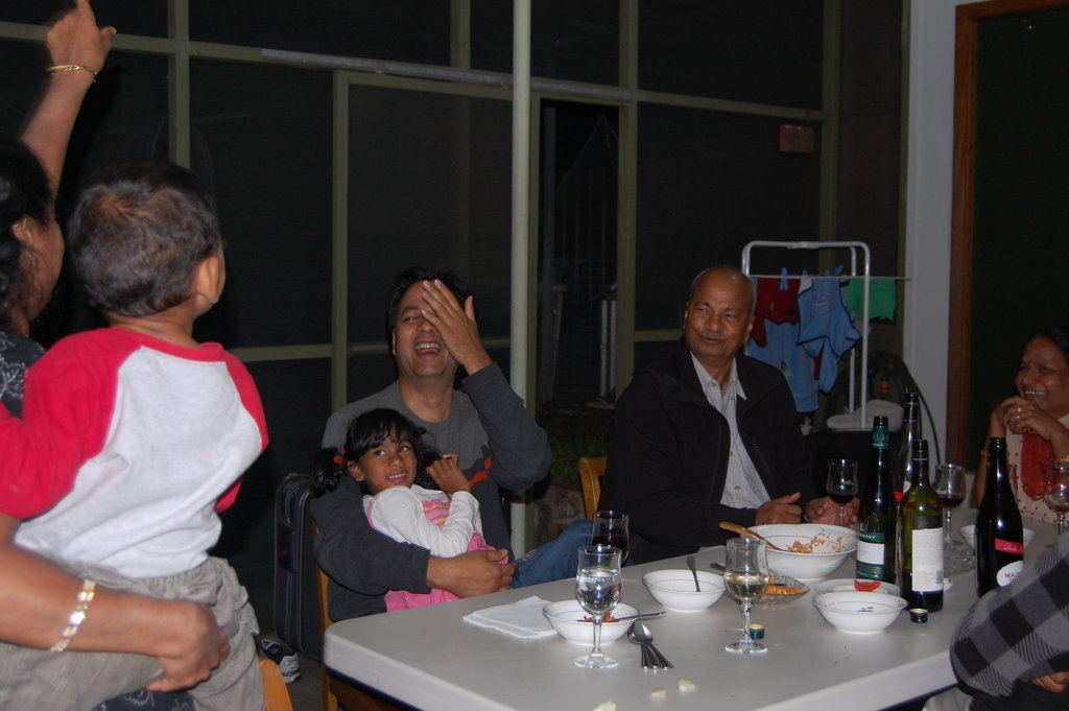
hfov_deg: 46.4
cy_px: 356
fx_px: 1246
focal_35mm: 42
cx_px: 534
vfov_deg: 31.8
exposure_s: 1/60
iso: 400
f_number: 4.2
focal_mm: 28
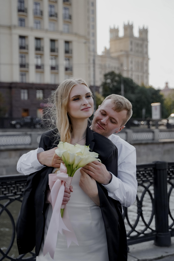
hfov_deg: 29.2
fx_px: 333
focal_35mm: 46
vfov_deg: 42.7
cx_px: 87
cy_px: 130
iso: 125
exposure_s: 1/1600
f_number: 2.8
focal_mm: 46
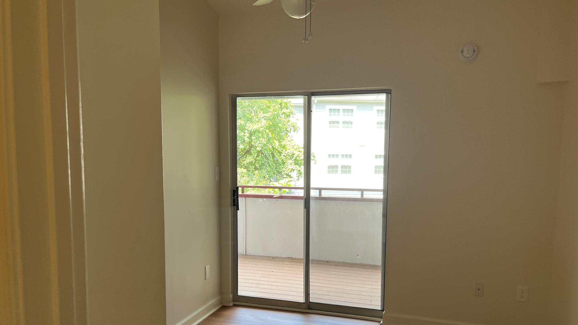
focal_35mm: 29
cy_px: 202
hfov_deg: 66.1
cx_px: 289
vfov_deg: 39.9
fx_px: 444
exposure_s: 1/120
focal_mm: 5.1
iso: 80
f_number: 1.6
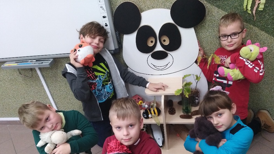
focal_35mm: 29
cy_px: 105
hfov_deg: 66.1
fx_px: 211
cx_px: 139
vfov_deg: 39.6
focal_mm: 3.83
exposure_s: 1/20
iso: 665
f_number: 2.2
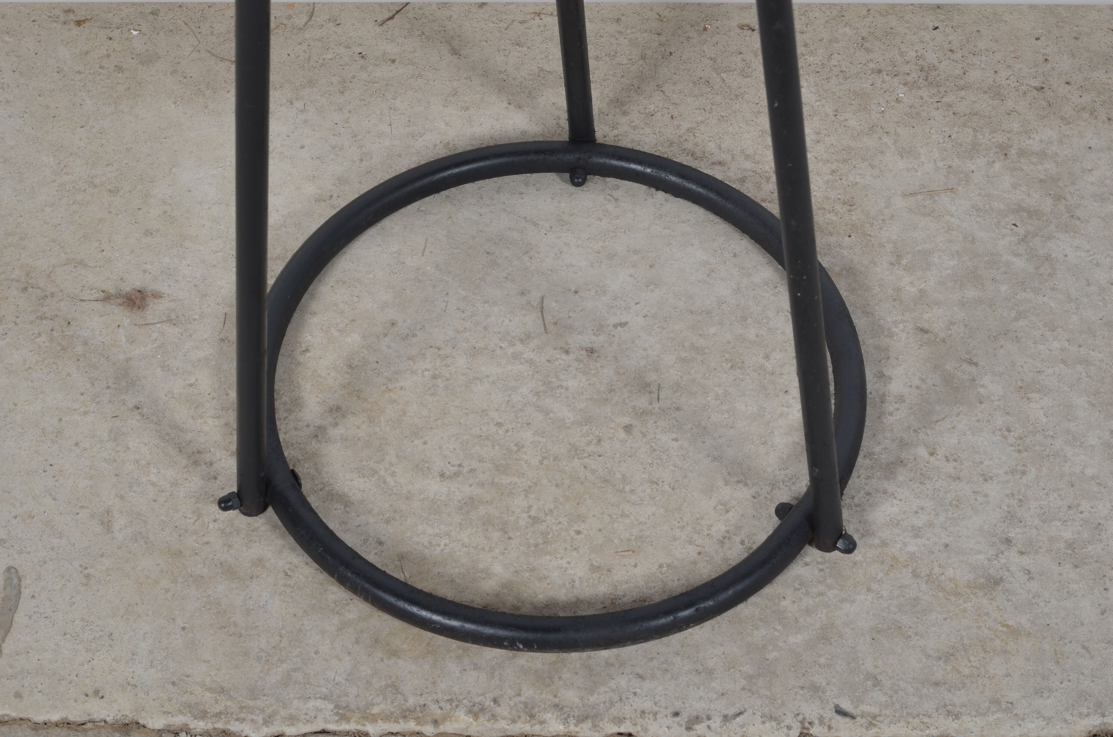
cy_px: 368
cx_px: 556
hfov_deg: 27.0
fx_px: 2314
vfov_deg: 18.1
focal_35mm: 75
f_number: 11
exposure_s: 1/125
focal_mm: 50
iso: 100
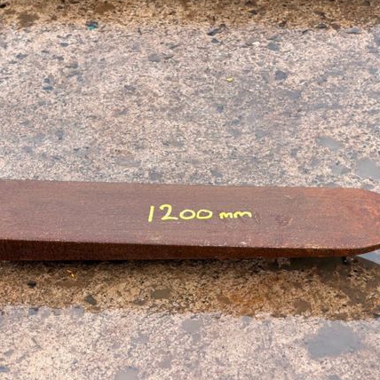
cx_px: 138
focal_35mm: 124
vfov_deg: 14.1
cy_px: 190
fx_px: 1540
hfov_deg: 14.1
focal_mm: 16.89
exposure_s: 1/155
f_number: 2.8
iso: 50
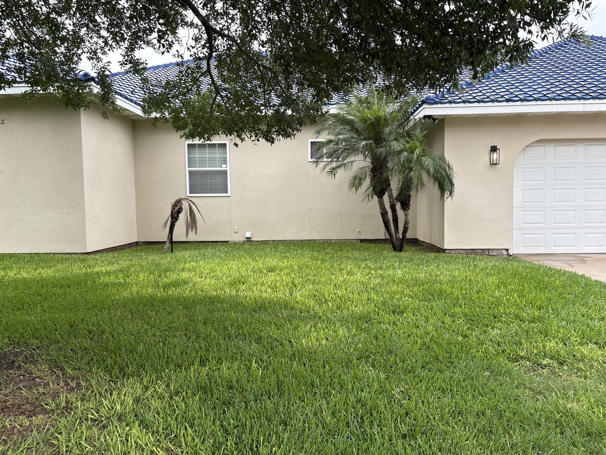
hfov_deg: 67.3
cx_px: 303
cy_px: 228
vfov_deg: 53.1
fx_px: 455
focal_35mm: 26
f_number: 1.6
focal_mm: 5.96
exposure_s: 1/708
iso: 50
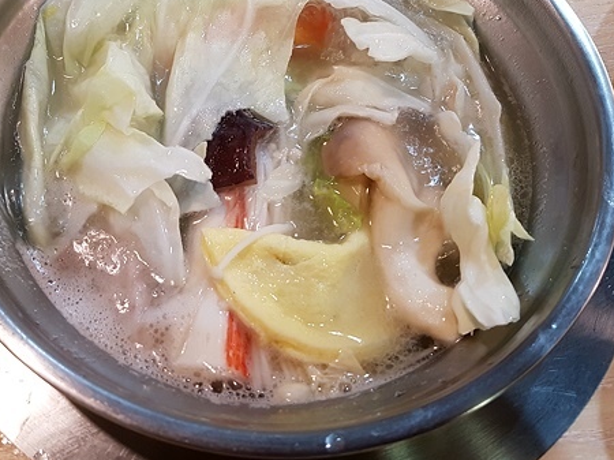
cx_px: 262
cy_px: 146
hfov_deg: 50.0
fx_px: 656
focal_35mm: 37
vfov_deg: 38.1
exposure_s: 1/30
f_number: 1.7
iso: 160
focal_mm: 4.2
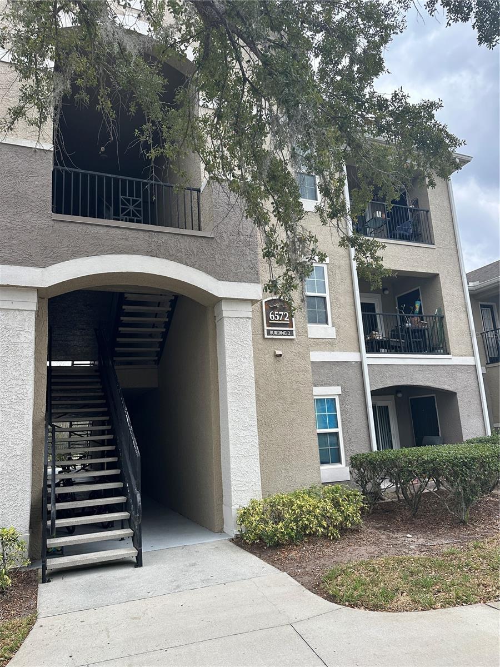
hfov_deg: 56.8
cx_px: 250
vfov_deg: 71.6
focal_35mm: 24
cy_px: 334
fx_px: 462
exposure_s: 1/541
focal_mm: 6.86
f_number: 1.78
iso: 80
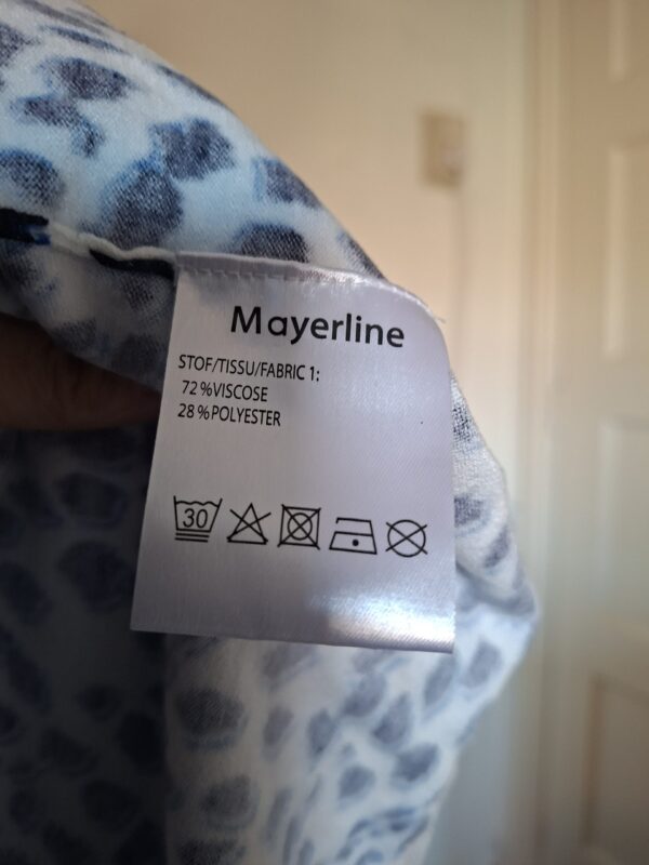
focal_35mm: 23
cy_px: 432
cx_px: 324
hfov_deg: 58.9
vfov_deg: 73.9
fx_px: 575
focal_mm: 5.54
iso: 250
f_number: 1.8
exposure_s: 1/30
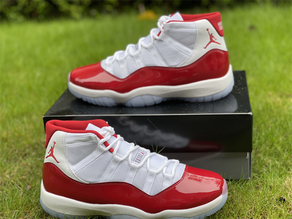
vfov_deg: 22.9
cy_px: 110
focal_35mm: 64
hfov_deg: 30.3
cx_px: 146
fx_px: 540
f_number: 2.2
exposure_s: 1/121
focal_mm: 7.5
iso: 80
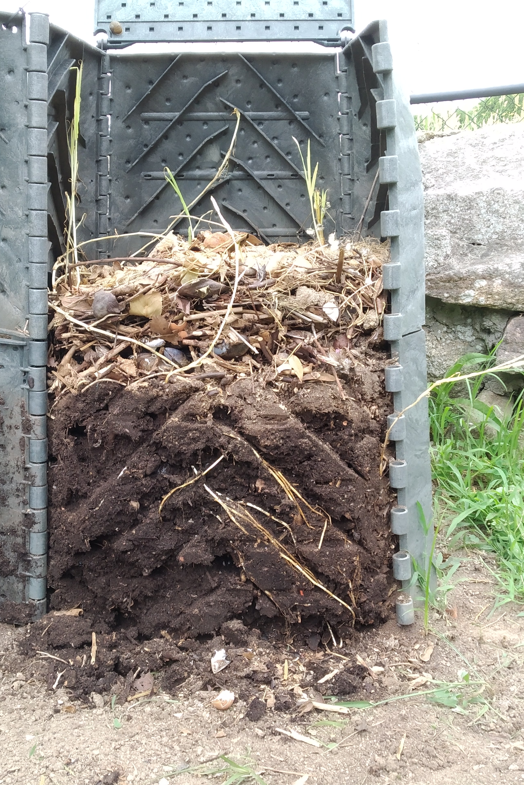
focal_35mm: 28
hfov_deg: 46.3
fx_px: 611
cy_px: 399
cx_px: 225
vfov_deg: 65.5
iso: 160
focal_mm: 3.82
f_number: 2.2
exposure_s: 1/100
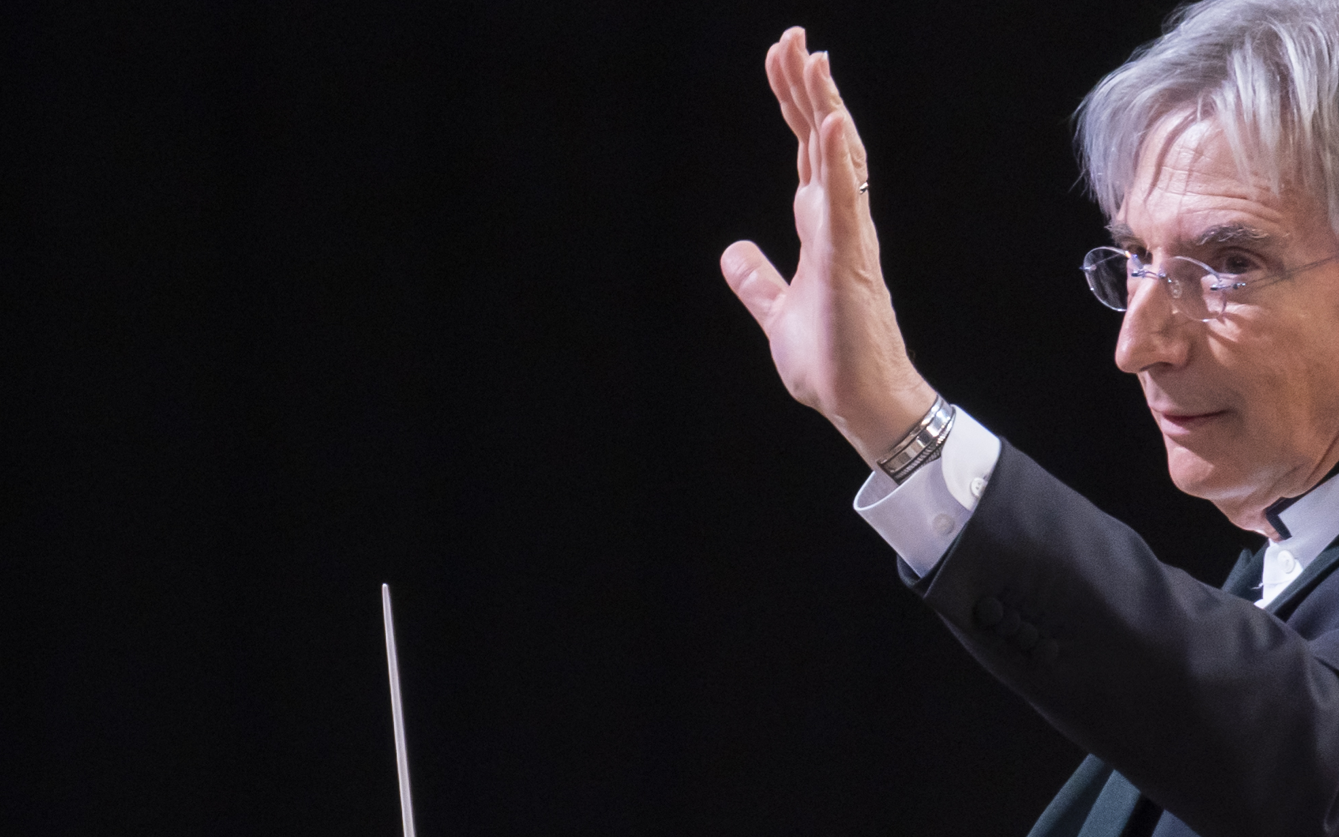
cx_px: 63
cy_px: 1177
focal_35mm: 1241
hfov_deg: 1.7
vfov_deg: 1.1
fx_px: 45288
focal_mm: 400
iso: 3200
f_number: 5.6
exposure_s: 1/125
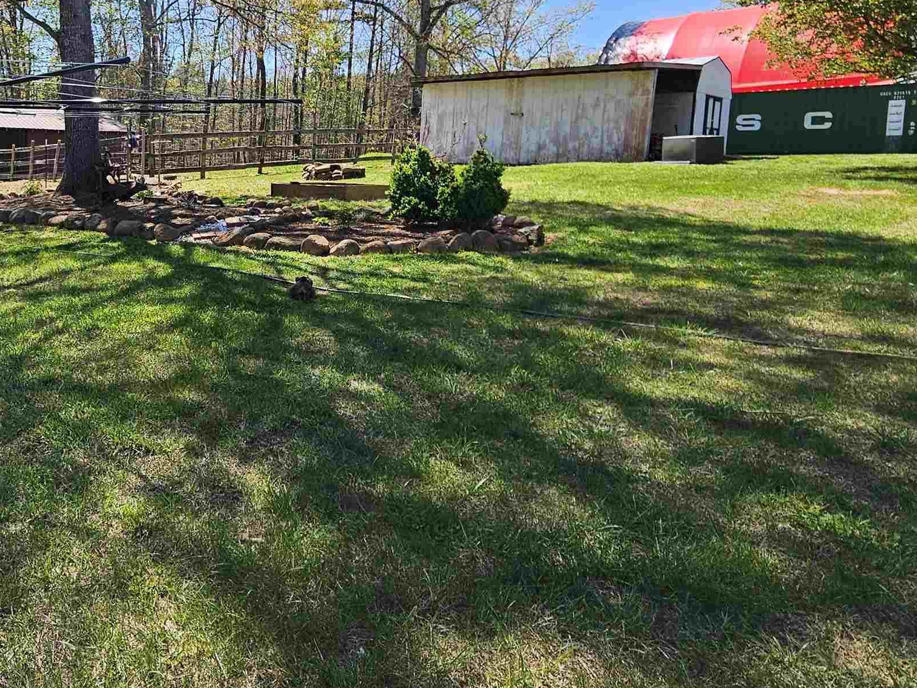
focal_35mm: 25
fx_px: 662
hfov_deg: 63.0
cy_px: 227
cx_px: 173
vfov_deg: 53.7
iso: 50
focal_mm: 2.2
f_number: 2.2
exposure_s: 1/841
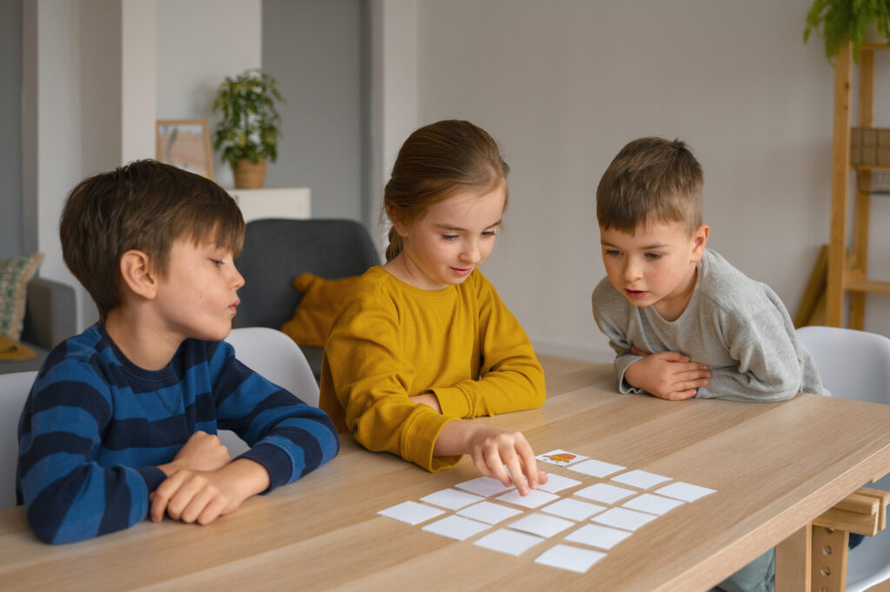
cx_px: 445
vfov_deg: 33.3
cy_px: 296
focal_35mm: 40
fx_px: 988
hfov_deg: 48.5
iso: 800
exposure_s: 1/250
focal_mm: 40
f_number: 3.2
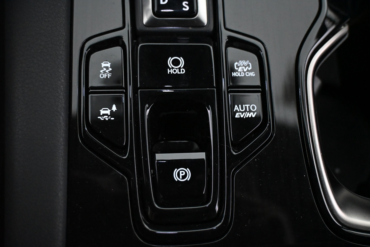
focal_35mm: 32
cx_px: 185
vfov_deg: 40.8
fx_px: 331
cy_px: 124
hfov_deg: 58.3
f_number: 4
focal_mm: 21.5
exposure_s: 1/60
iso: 7200
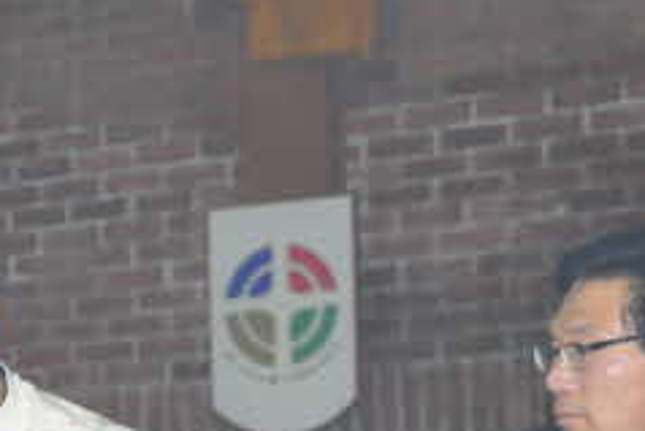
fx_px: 3263
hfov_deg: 11.2
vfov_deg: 7.5
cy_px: 474
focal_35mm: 182
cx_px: -27
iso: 200
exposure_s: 1/60
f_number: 5.6
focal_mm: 62
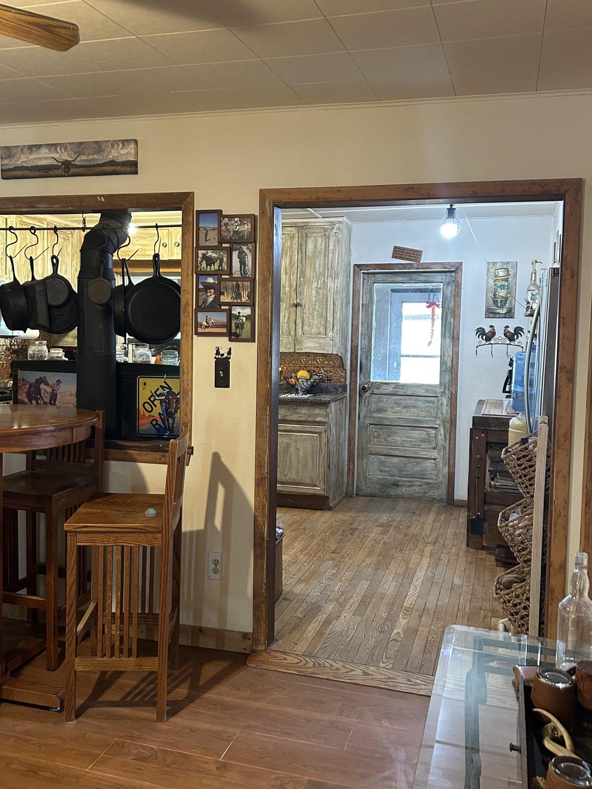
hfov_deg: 44.2
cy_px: 370
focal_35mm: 32
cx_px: 301
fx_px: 730
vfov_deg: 56.8
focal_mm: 5.7
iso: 250
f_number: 1.5
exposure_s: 1/60
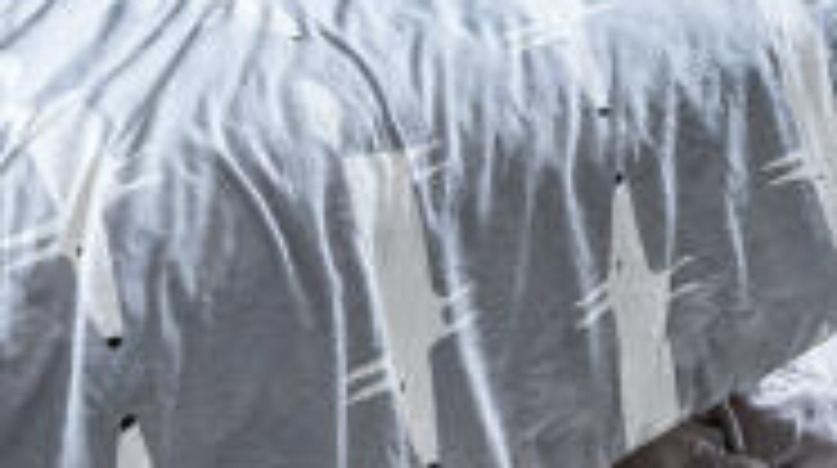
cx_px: 828
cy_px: -500
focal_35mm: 81
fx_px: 1795
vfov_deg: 12.8
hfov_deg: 25.0
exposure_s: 1/6
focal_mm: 14
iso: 200
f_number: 16
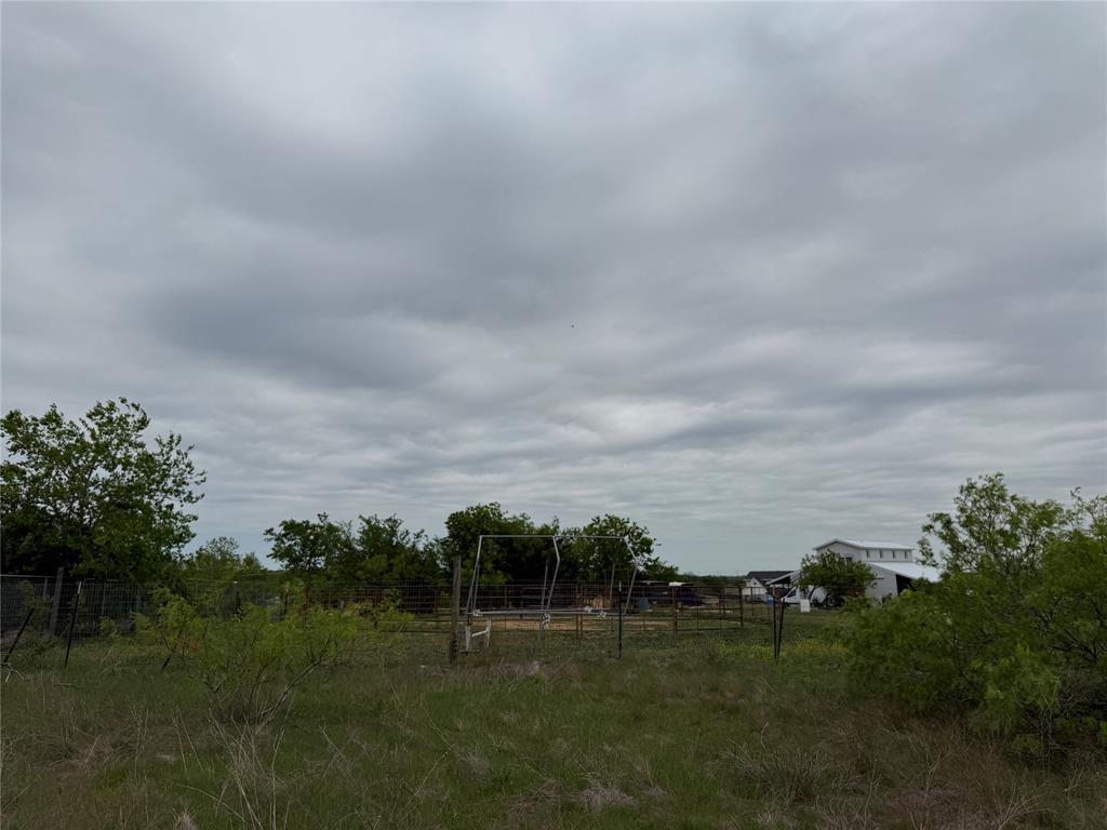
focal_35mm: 24
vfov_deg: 56.8
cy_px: 415
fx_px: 768
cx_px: 554
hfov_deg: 71.6
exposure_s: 1/11905
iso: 80
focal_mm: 6.76
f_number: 1.78
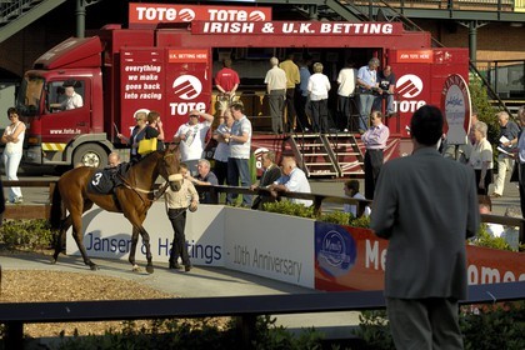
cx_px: 262
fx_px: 1706
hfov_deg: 17.5
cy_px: 175
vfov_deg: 11.7
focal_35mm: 117
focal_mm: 78
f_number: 4.5
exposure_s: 1/750
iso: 100
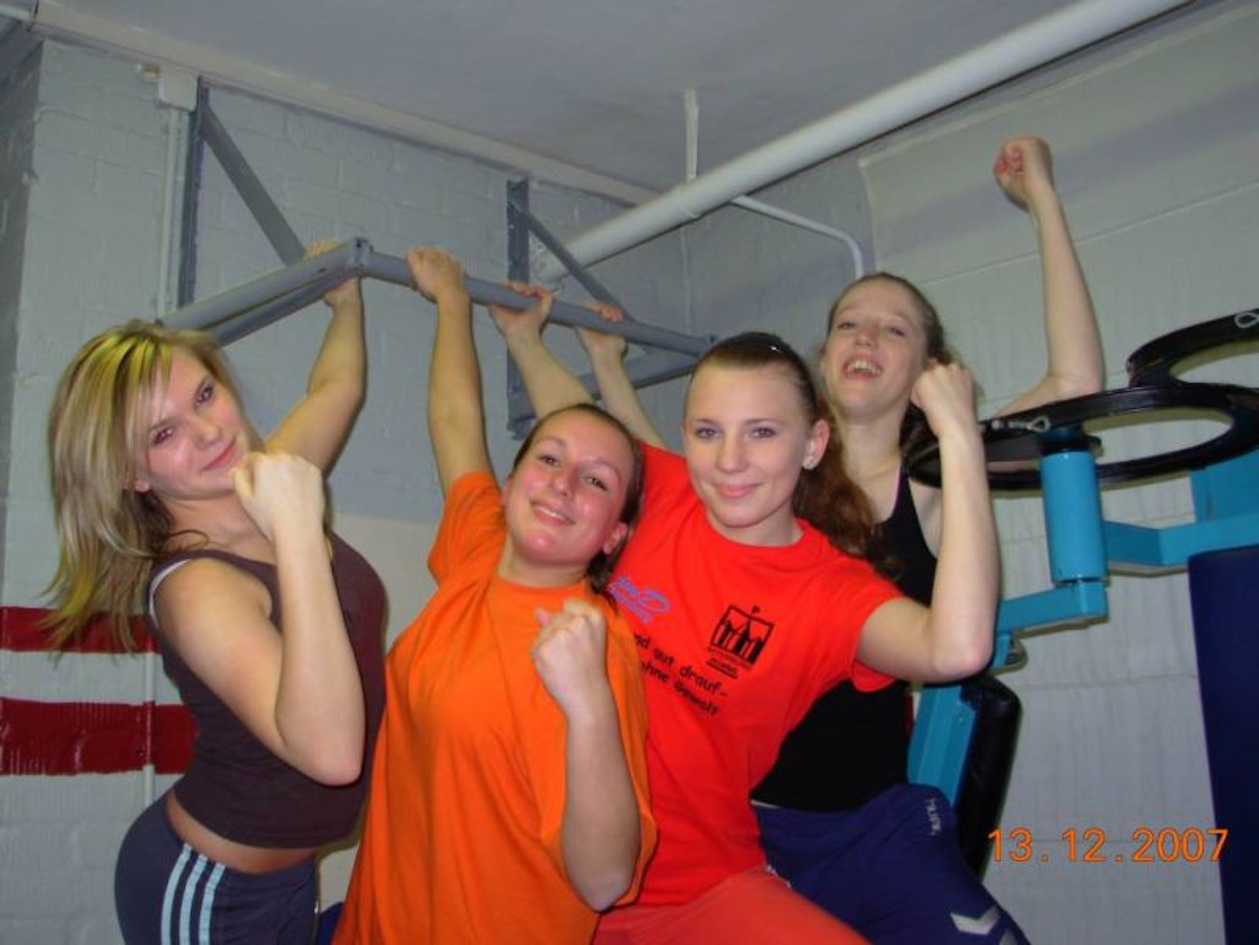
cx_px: 630
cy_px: 472
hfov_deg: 49.0
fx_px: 1382
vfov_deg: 37.7
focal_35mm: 38
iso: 50
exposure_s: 1/32
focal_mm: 6.3
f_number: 2.9
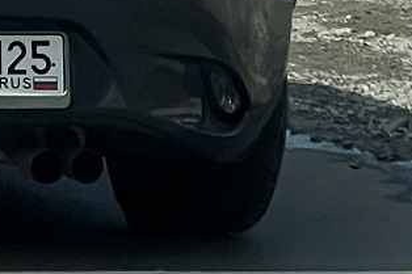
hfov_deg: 6.6
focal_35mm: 306
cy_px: -123
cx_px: -282
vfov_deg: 4.5
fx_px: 3500
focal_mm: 9
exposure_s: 1/467
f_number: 2.8
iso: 32
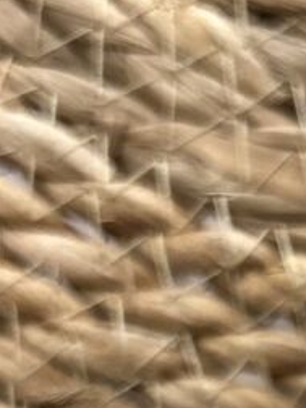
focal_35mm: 141
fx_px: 1662
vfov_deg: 13.1
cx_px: 593
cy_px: 654
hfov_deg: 9.8
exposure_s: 1/50
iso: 250
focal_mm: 5.7
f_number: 1.5
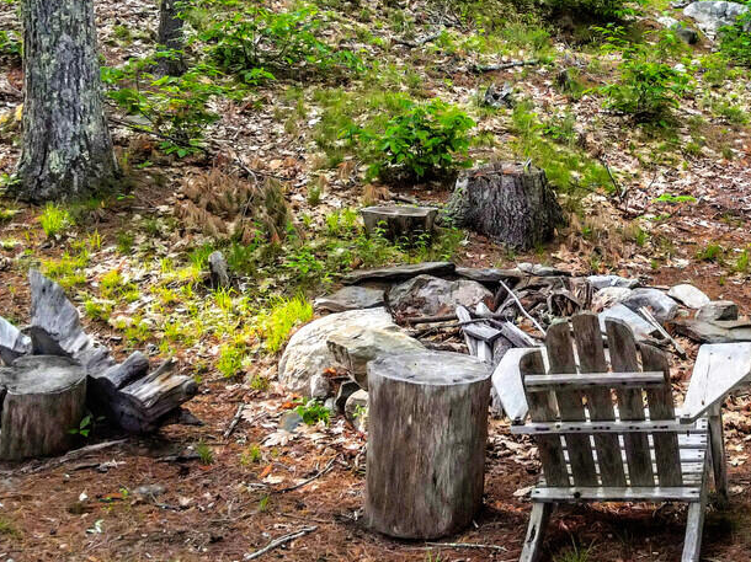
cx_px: 563
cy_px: 178
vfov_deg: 23.1
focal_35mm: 63
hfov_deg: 30.2
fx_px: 1366
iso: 200
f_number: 2.8
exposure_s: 1/160
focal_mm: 4.5
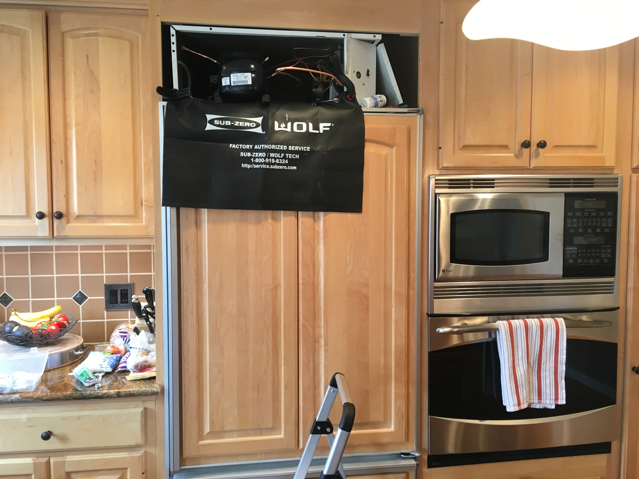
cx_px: 320
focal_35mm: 29
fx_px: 535
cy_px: 240
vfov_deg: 48.2
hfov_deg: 61.7
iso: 80
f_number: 2.2
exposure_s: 1/30
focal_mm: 4.15
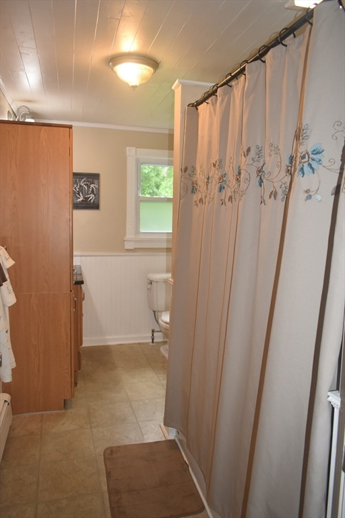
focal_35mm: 27
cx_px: 172
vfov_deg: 67.4
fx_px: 388
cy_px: 259
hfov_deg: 47.9
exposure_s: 1/80
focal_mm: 18
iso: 800
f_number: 4.5
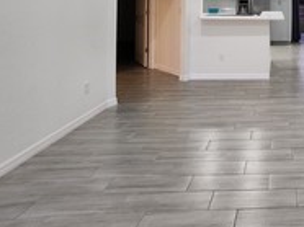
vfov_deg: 42.2
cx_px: 299
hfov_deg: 51.8
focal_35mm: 28
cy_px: -5
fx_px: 246
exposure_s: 1/60
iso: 320
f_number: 2.2
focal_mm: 1.7
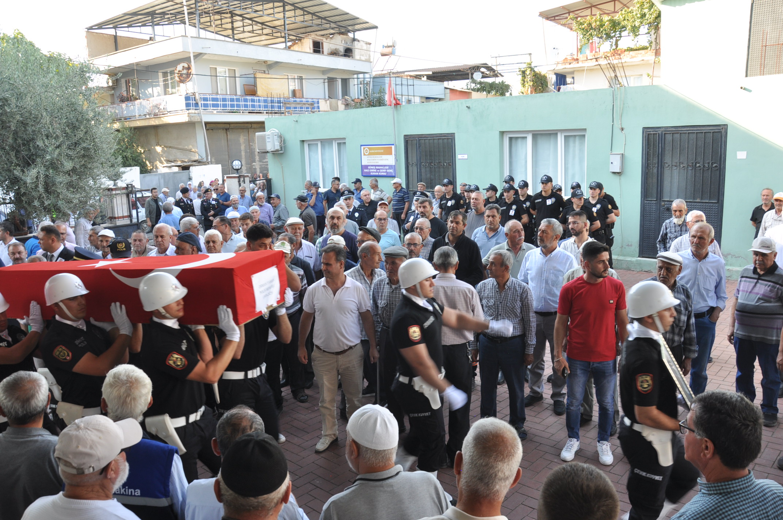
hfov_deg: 67.4
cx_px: 392
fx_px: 587
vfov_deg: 47.8
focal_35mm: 27
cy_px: 260
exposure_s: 1/50
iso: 200
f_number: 7.1
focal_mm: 18
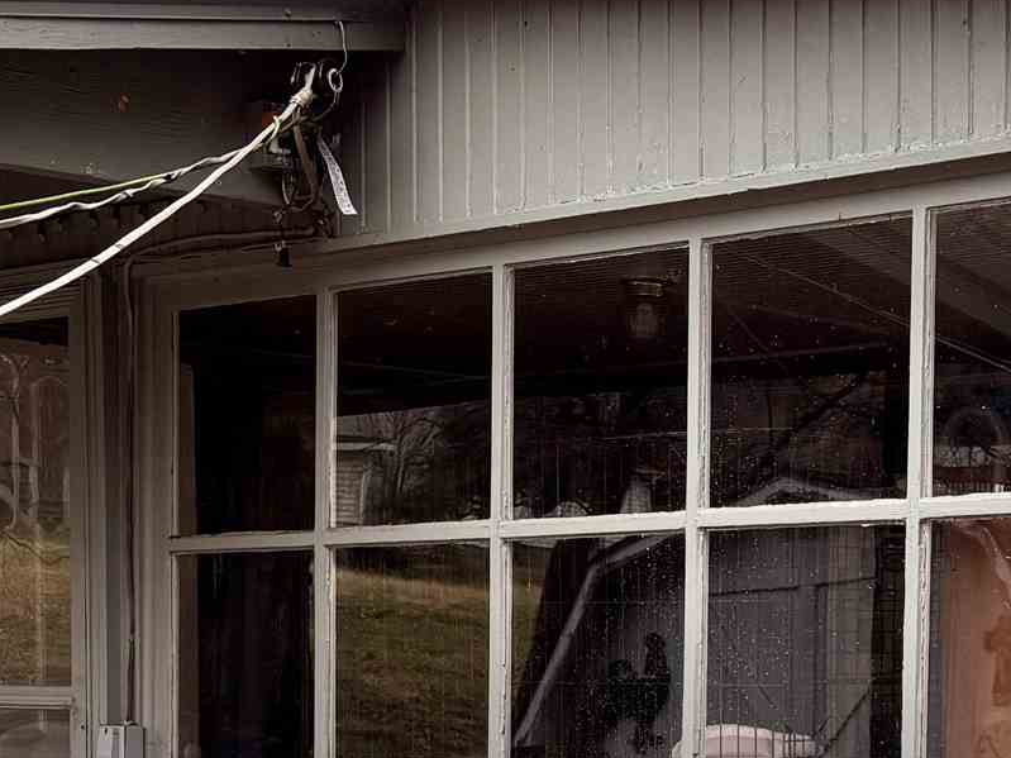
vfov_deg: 14.5
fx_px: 2920
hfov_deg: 19.6
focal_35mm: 100
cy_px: 821
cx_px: 647
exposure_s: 1/164
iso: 40
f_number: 1.6
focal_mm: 5.96
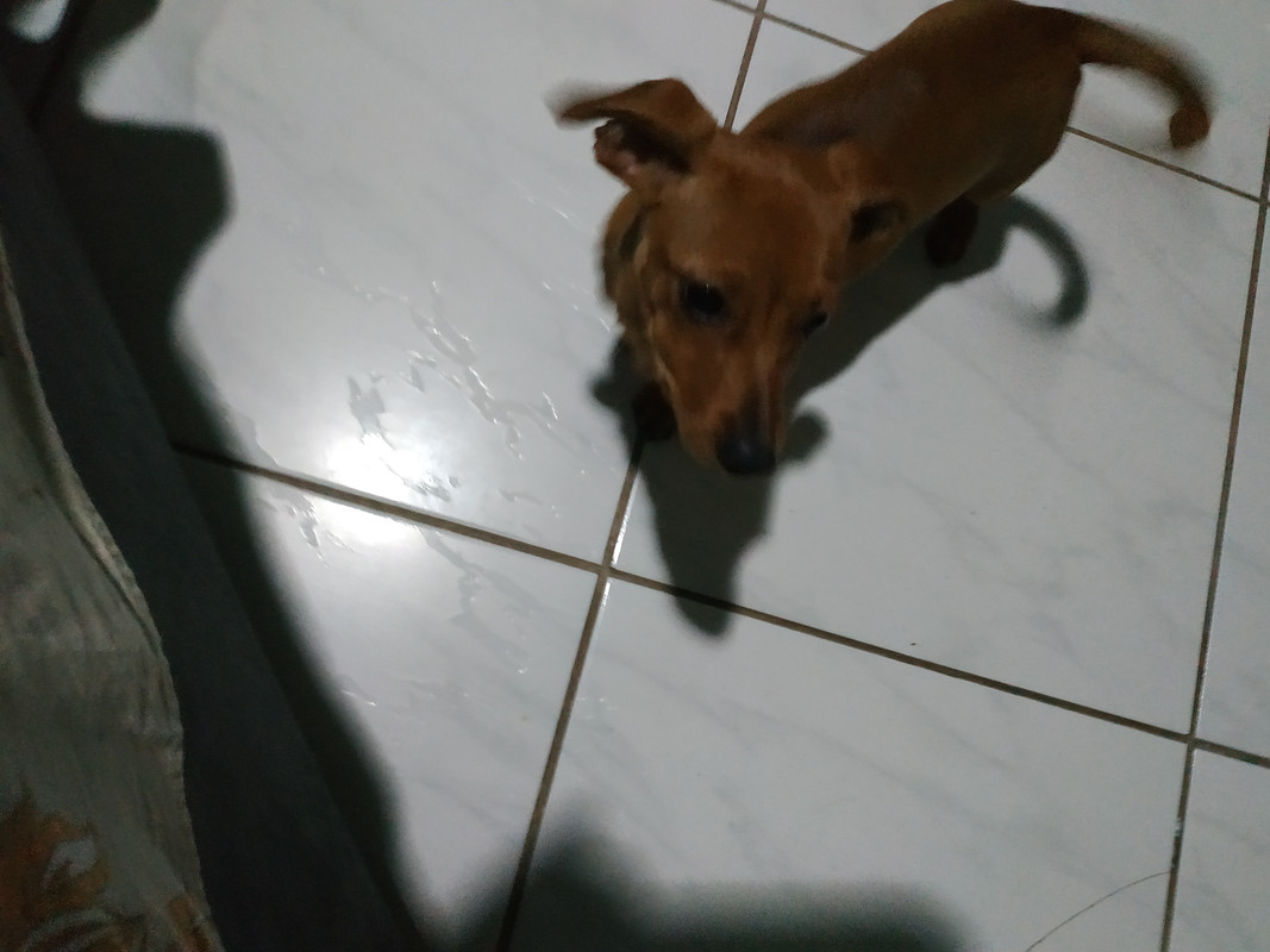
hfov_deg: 71.6
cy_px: 476
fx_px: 880
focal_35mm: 24
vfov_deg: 56.8
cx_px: 635
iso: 1250
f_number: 1.9
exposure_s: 1/20
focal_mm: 3.94
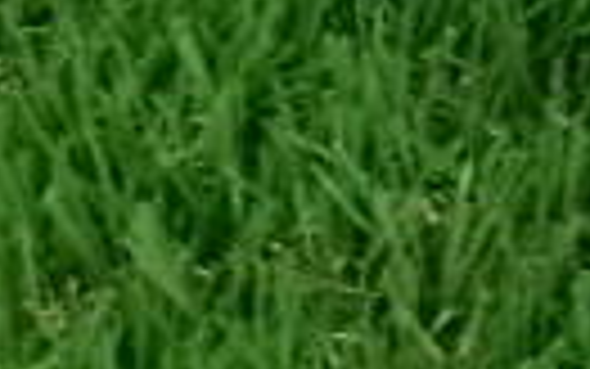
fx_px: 2333
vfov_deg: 8.0
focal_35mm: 145
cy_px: -662
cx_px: 851
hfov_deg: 13.7
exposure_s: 1/34
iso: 800
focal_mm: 5.1
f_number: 3.9
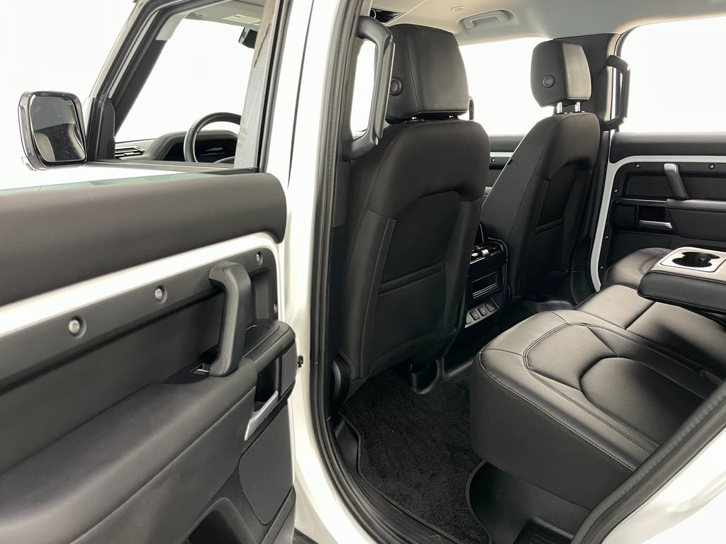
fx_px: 545
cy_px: 272
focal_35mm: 26
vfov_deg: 53.1
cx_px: 363
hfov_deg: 67.3
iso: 400
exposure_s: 1/60
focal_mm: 4.2
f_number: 1.6
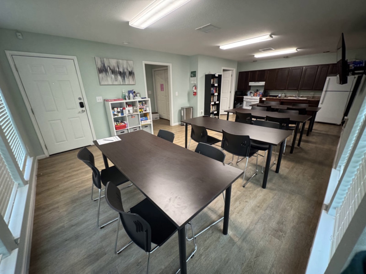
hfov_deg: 102.1
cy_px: 137
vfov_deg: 85.7
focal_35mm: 14
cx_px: 183
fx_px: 148
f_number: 2.2
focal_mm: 2.22
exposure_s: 1/60
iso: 400
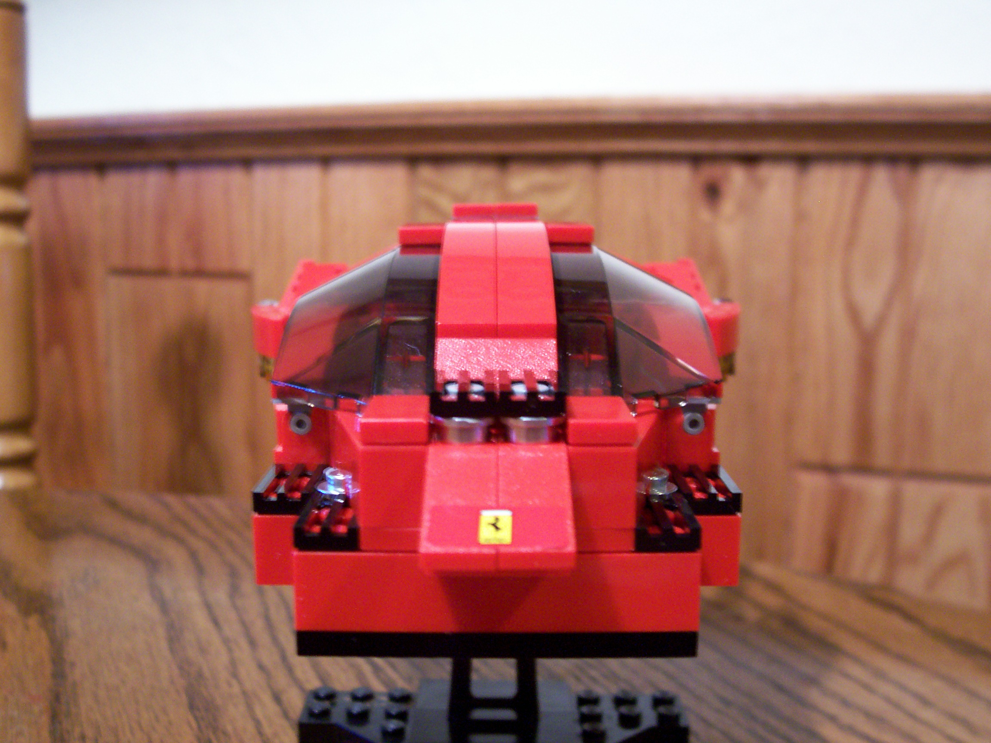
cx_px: 496
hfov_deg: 44.8
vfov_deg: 34.3
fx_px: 1202
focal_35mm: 42
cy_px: 372
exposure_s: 1/5.66
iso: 160
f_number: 2.9
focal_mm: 7
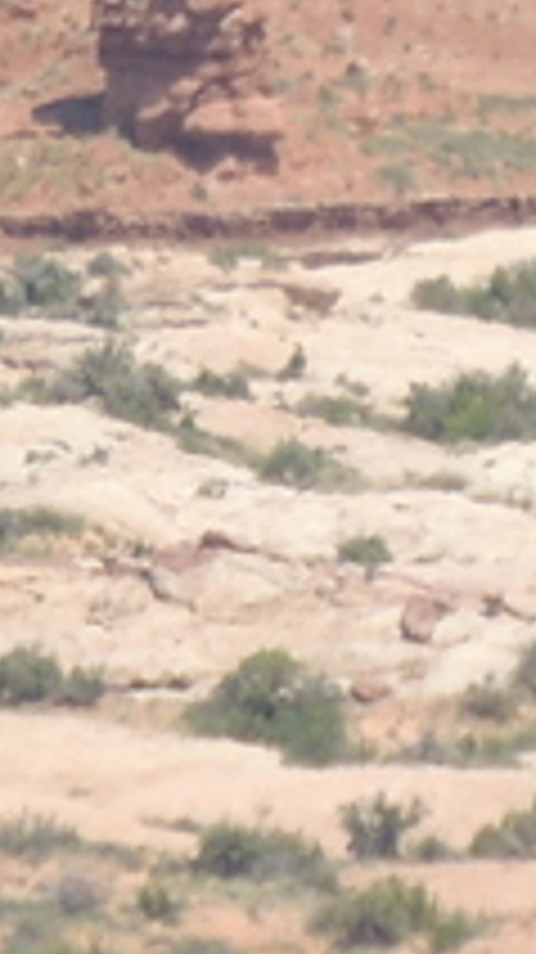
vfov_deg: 0.8
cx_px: -716
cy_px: -1143
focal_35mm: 2627
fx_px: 66482
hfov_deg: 0.5
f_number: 4.8
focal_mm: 71.3
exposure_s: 1/500
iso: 100
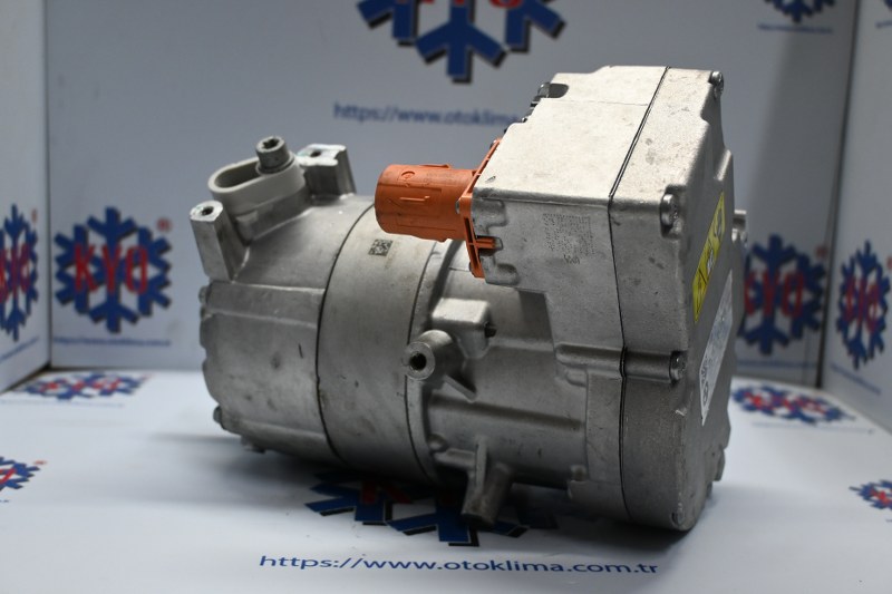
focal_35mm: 41
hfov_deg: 47.2
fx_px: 1022
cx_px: 446
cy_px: 297
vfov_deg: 32.4
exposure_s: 1/125
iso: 900
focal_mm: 27.5
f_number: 4.5
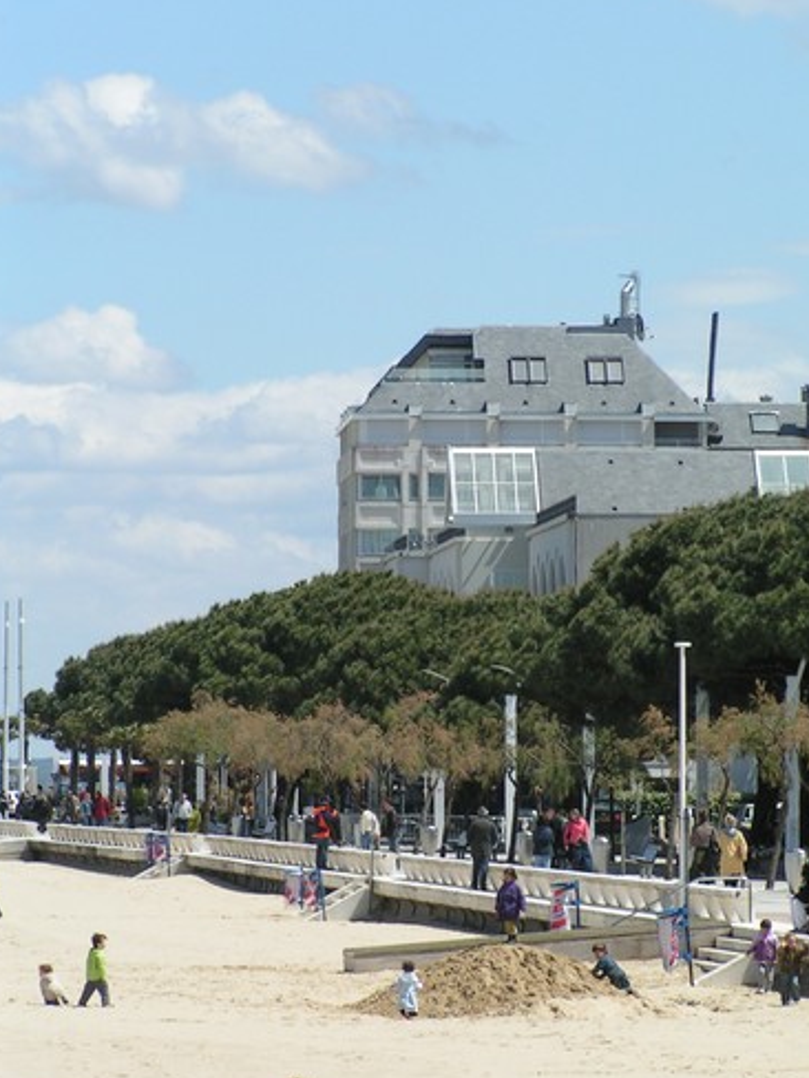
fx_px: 7042
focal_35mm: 226
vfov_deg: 8.8
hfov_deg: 6.6
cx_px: 493
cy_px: 582
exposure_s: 1/500
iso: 50
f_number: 5.6
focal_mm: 27.5
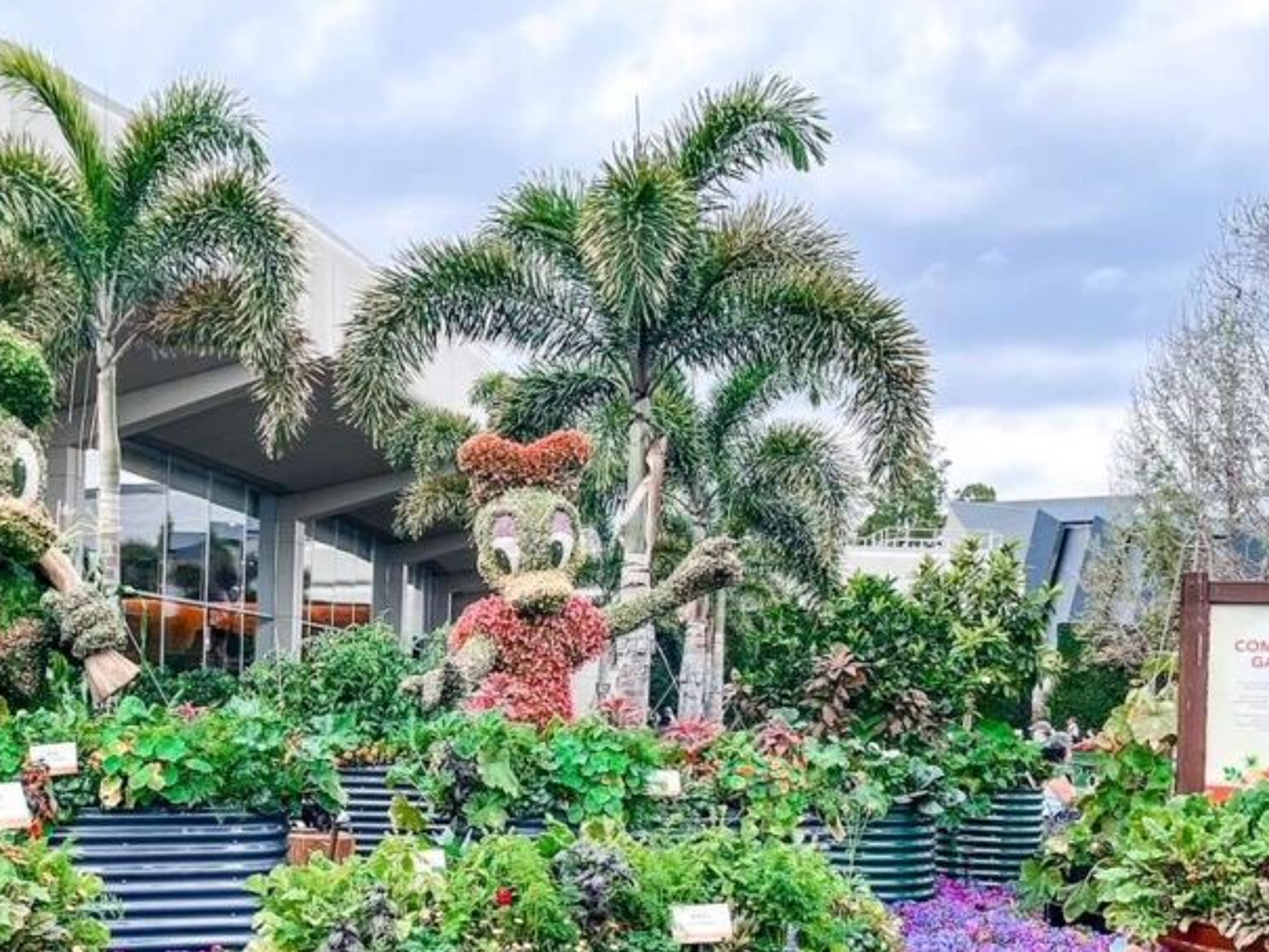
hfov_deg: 42.3
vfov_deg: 32.1
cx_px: 411
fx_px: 1613
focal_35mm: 44
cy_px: 751
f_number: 1.6
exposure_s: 1/390
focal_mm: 5.1
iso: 50
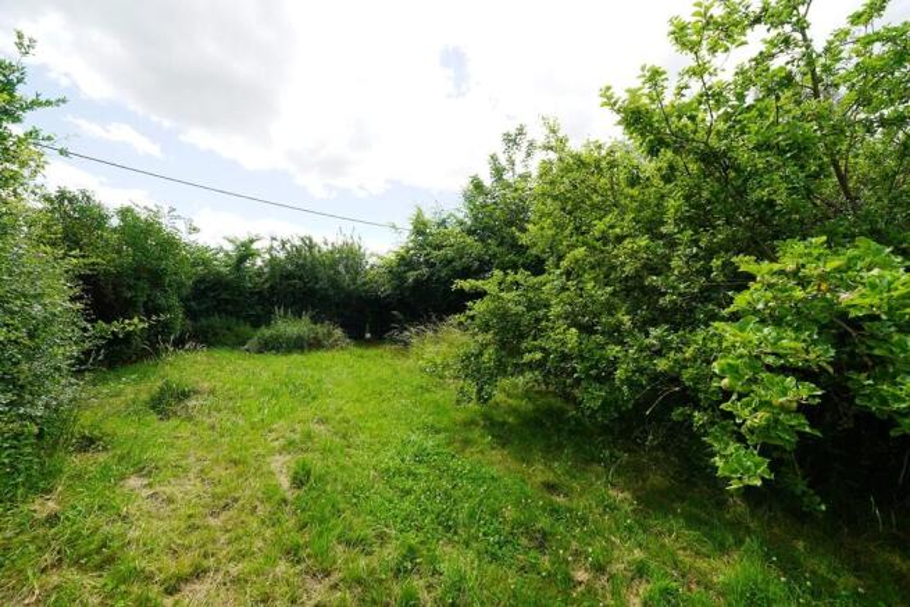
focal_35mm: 14
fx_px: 354
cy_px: 304
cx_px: 455
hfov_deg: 104.2
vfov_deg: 81.2
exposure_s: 1/100
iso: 100
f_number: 8
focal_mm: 14
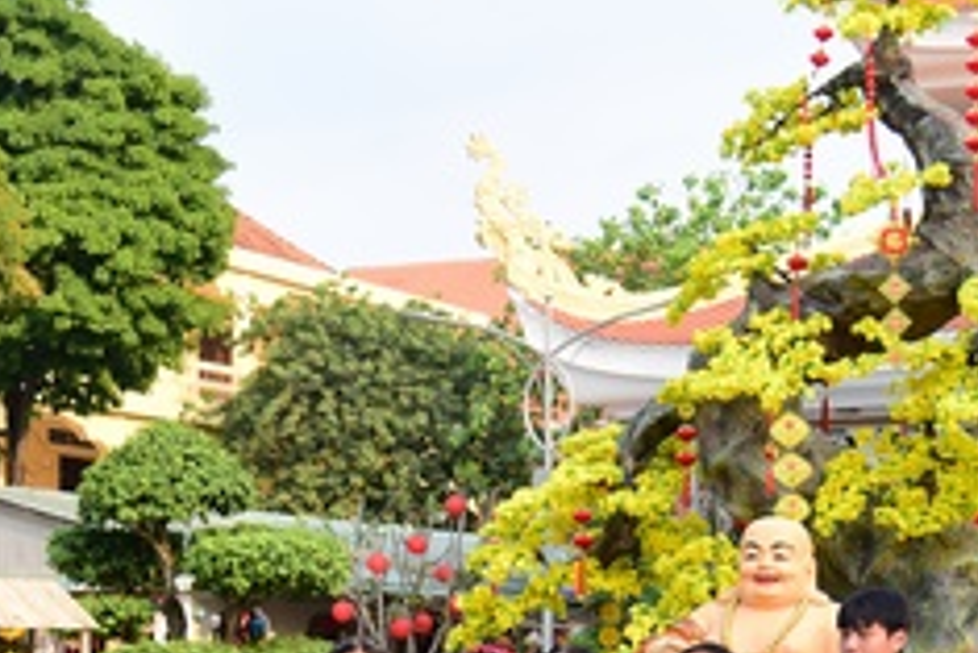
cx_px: 462
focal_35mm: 105
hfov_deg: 19.4
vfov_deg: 12.9
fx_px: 2854
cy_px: 682
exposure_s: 1/400
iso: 200
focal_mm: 38
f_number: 4
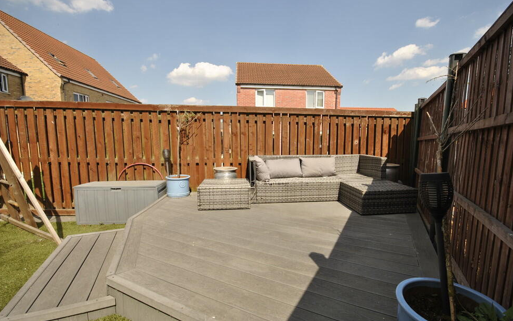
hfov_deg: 97.8
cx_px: 266
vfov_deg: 71.2
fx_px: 224
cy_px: 165
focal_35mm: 16
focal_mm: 10
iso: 100
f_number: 7.1
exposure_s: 1/200
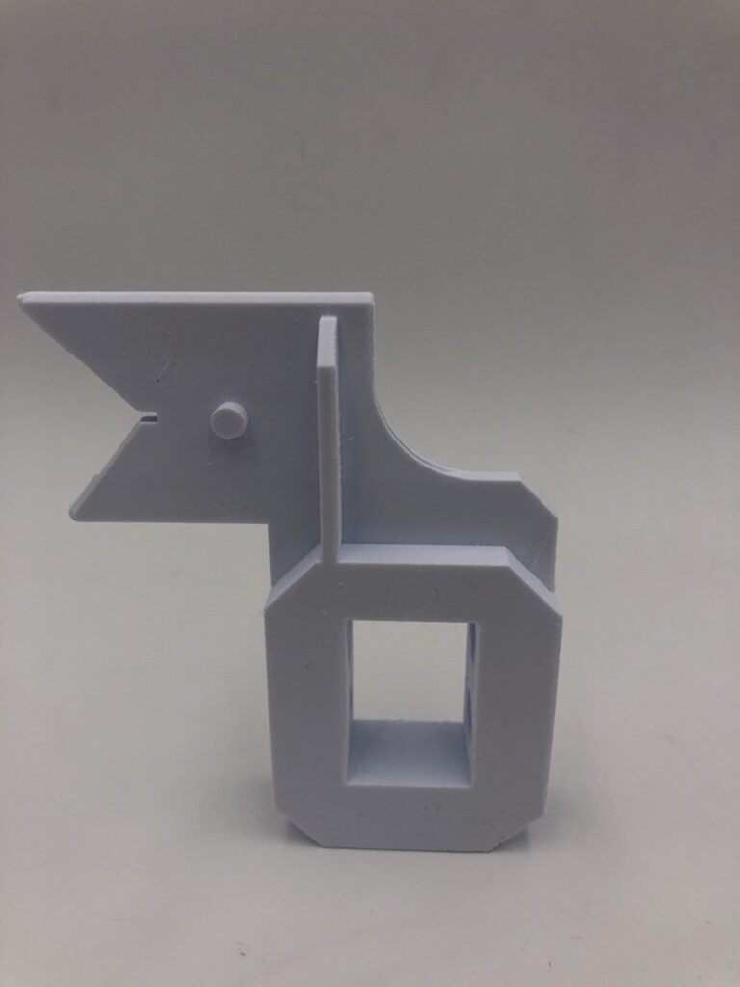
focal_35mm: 28
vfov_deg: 63.4
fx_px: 798
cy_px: 494
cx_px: 370
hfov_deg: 49.7
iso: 20
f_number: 1.8
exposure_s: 1/694
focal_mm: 4
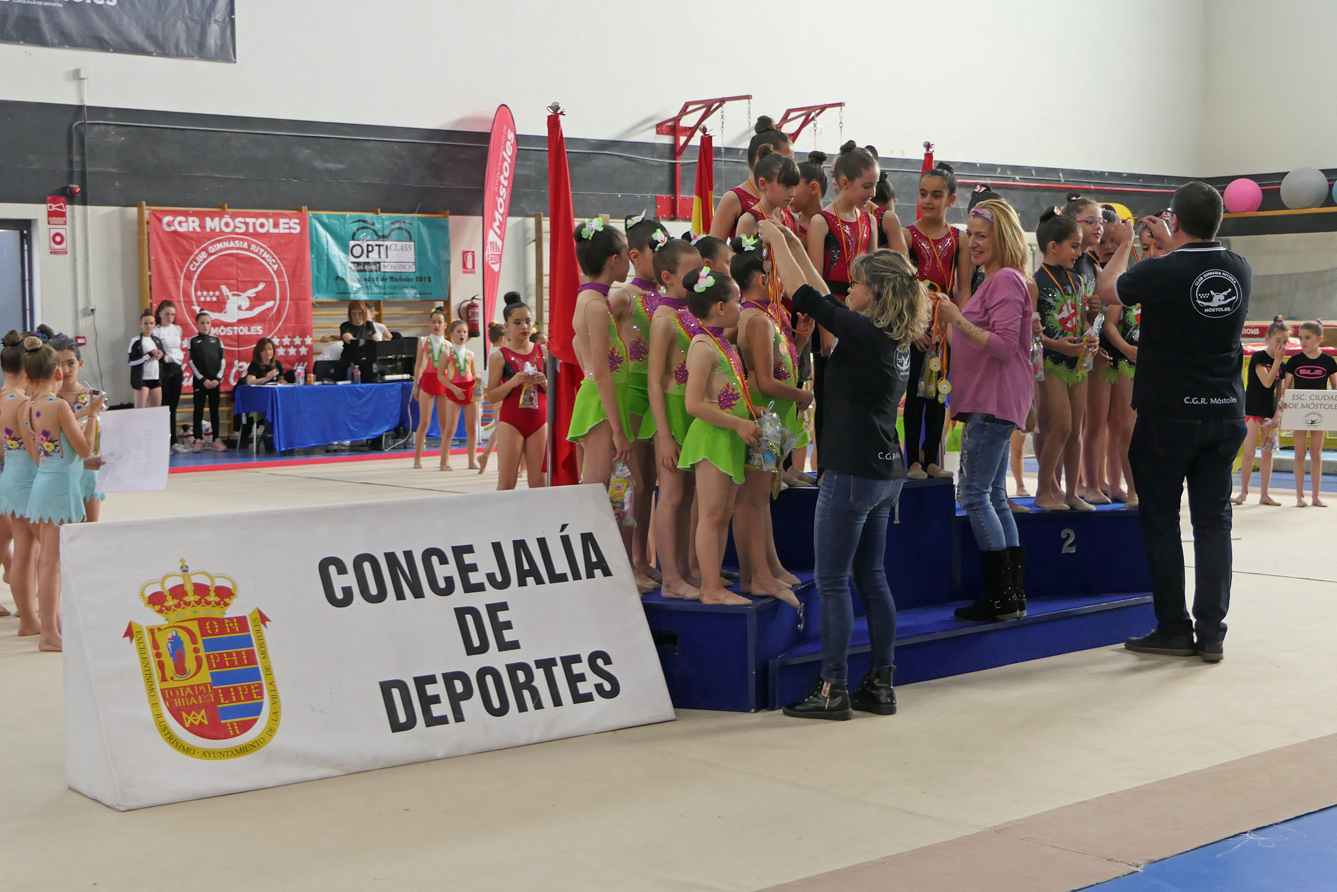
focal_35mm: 52
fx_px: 1931
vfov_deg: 26.0
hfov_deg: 38.2
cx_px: 668
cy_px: 446
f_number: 3.6
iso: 640
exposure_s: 1/80
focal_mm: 19
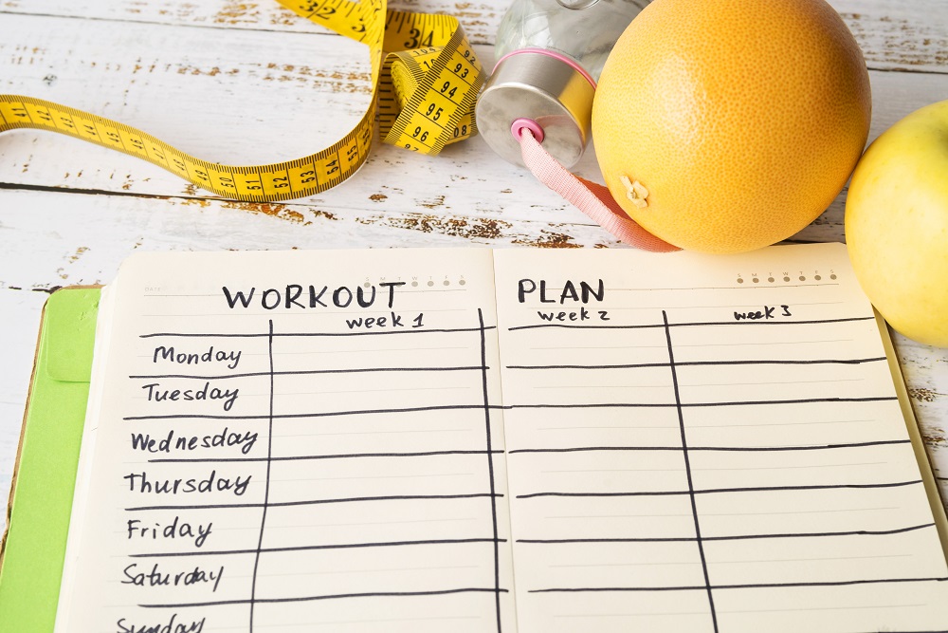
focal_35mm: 55
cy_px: 316
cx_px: 474
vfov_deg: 24.6
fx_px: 1448
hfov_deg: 36.2
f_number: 9
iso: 100
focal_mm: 55
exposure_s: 1/8
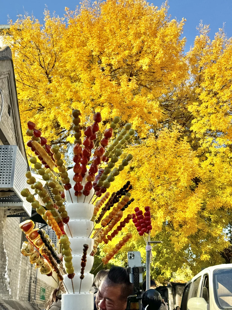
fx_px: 429
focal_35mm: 48
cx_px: 116
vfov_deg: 39.7
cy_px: 155
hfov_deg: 30.3
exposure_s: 1/1681
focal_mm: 6.86
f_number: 1.78
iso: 64
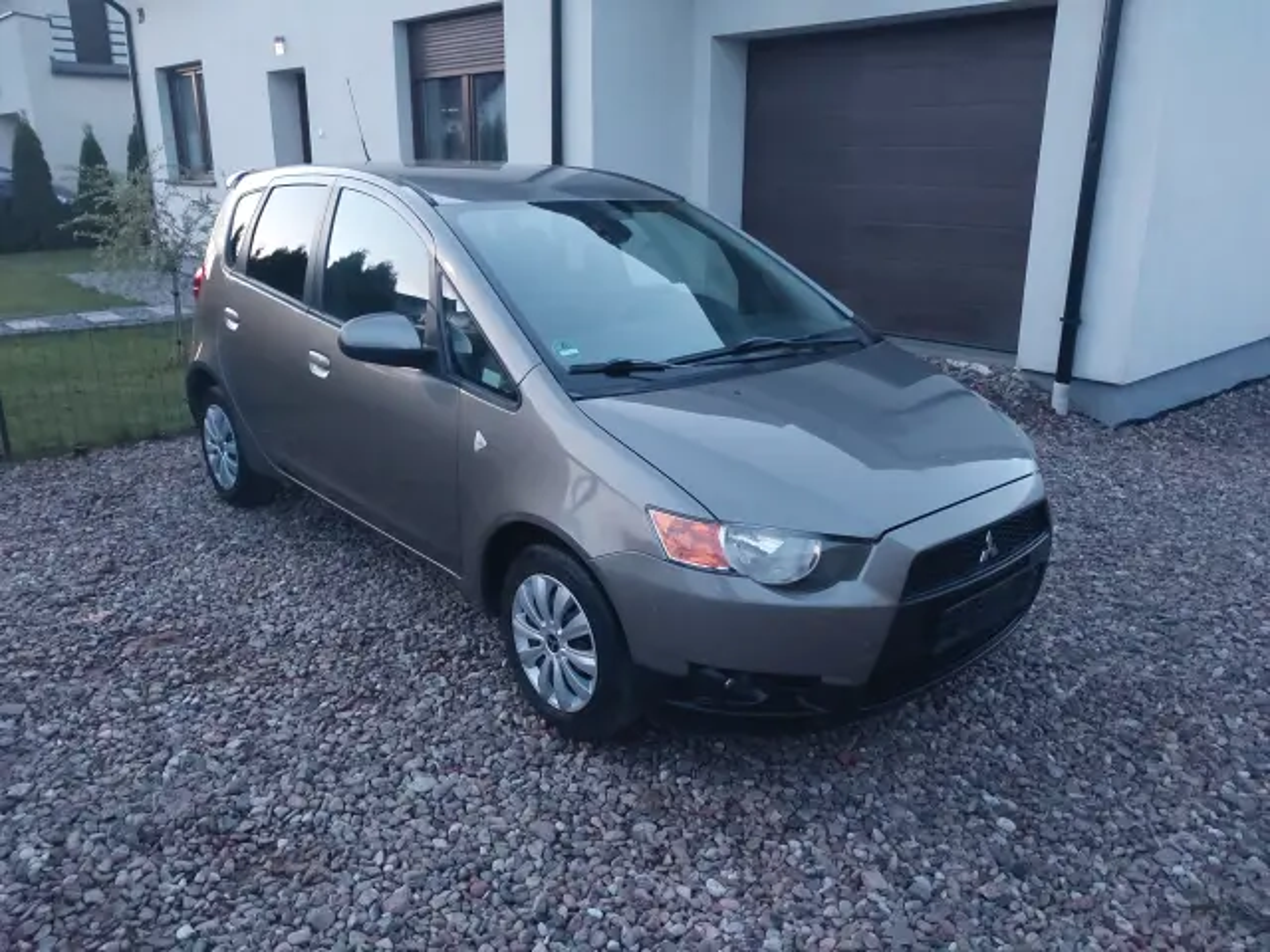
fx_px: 1101
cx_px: 635
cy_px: 476
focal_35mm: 30
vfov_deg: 46.8
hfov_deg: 60.0
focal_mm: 4.6
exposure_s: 1/25
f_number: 1.8
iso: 640
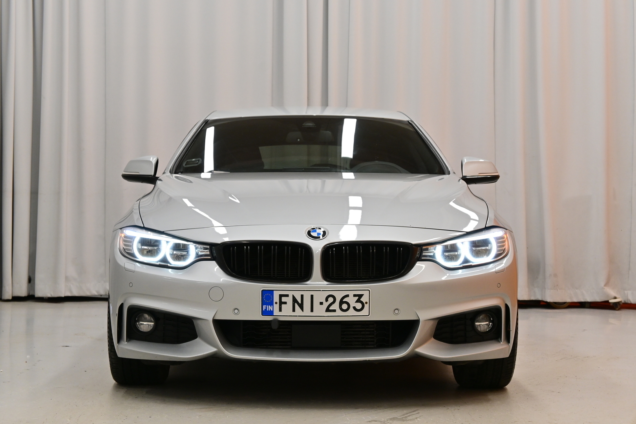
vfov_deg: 18.2
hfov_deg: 27.0
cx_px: 318
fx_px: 1325
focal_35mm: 75
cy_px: 212
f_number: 6.3
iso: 800
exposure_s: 1/100
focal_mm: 50
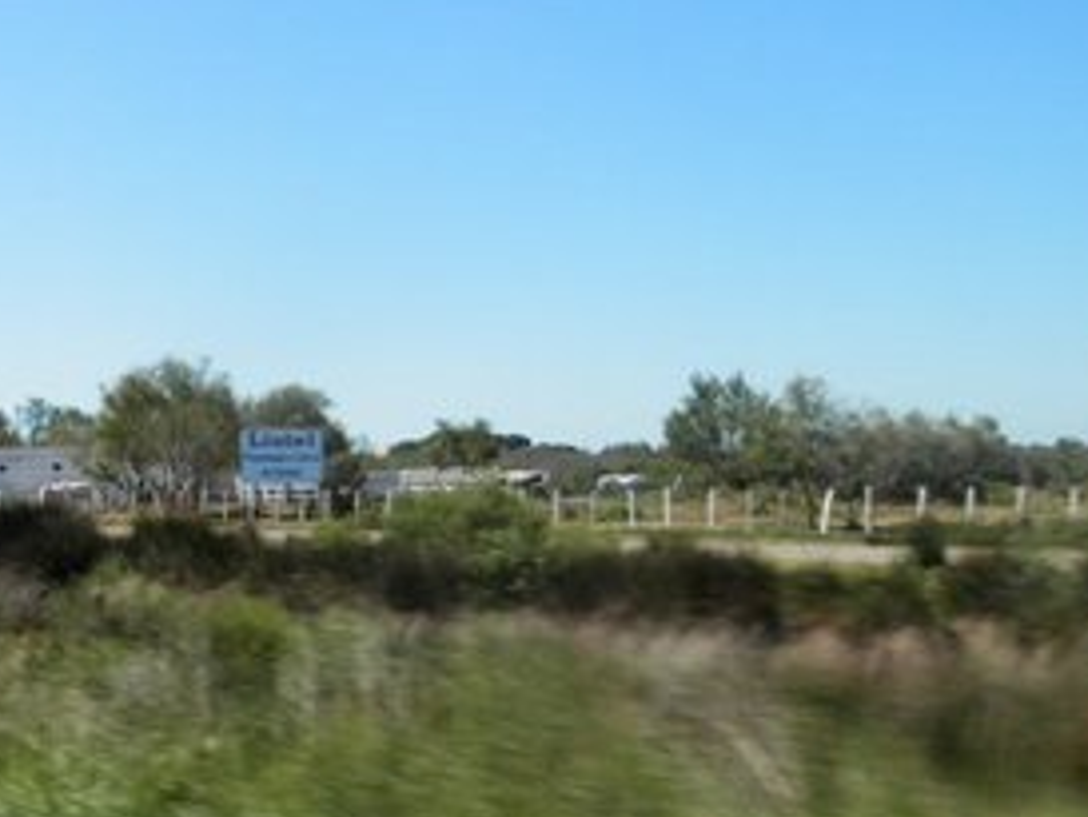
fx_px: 1384
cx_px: 510
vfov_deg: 32.6
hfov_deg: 42.9
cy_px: 542
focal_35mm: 44
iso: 80
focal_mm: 4.5
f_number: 8.7
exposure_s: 1/125
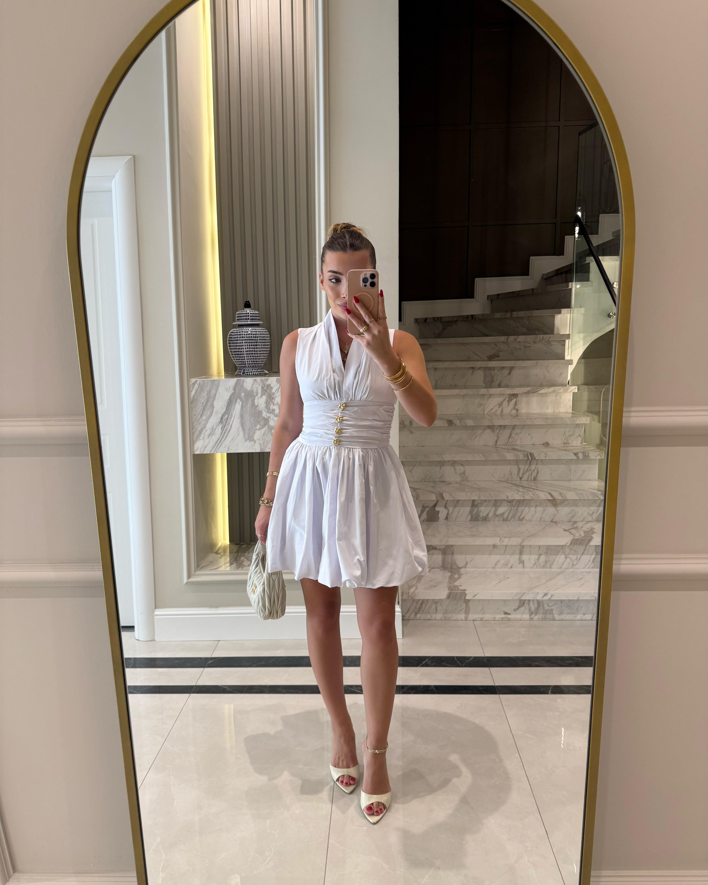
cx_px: 354
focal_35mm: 25
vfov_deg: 68.1
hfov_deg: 56.8
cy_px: 436
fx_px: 655
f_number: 1.78
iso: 160
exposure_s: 1/100
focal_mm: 6.76
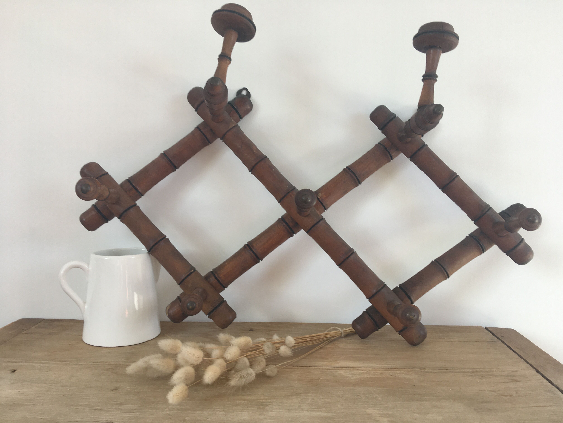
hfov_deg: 61.7
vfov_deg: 48.2
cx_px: 282
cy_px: 212
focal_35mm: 29
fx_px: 472
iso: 25
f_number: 2.2
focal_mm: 4.15
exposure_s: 1/50
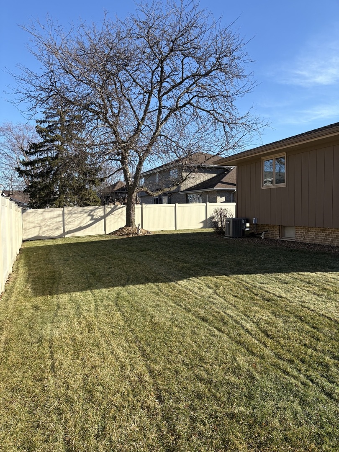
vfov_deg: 67.3
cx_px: 170
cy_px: 226
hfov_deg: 53.1
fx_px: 339
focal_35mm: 26
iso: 50
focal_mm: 5.96
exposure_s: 1/2075
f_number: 1.6
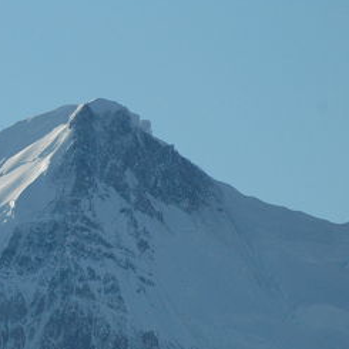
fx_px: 11555
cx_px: -75
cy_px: 165
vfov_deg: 1.7
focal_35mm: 1013
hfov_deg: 1.7
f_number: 7.1
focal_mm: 300
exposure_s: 1/3200
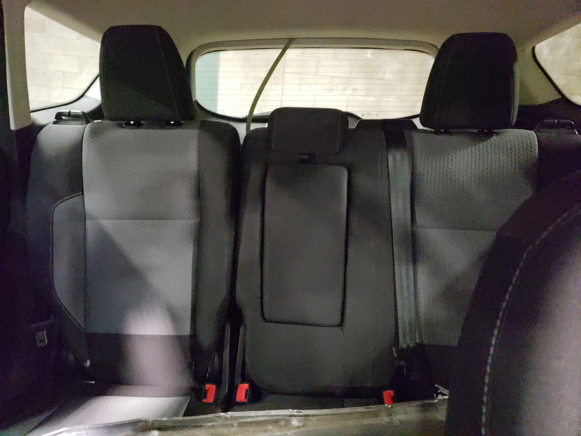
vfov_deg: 53.1
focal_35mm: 26
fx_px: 436
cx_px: 290
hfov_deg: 67.3
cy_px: 218
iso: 2063
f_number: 1.5
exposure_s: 1/24
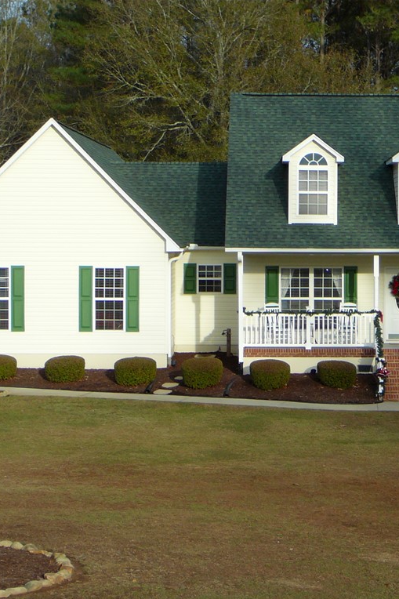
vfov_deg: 20.6
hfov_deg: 13.8
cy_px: 300
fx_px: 1646
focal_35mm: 99
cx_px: 296
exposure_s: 1/500
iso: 80
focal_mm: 10.5
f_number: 3.7
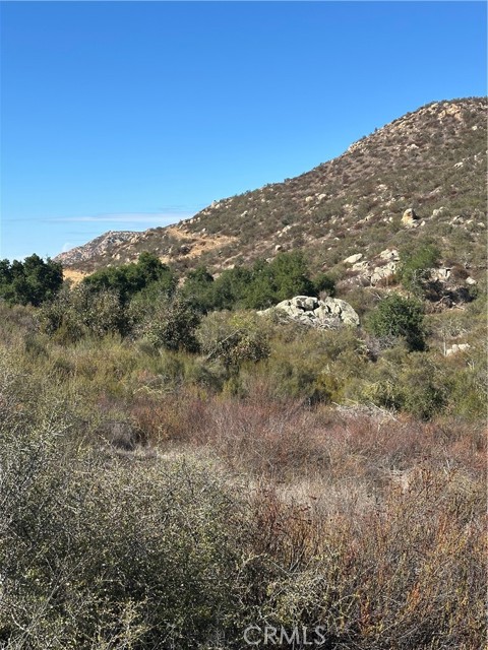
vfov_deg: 39.7
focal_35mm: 48
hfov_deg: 30.3
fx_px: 902
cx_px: 244
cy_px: 325
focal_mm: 6.86
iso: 64
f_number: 1.78
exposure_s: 1/2532
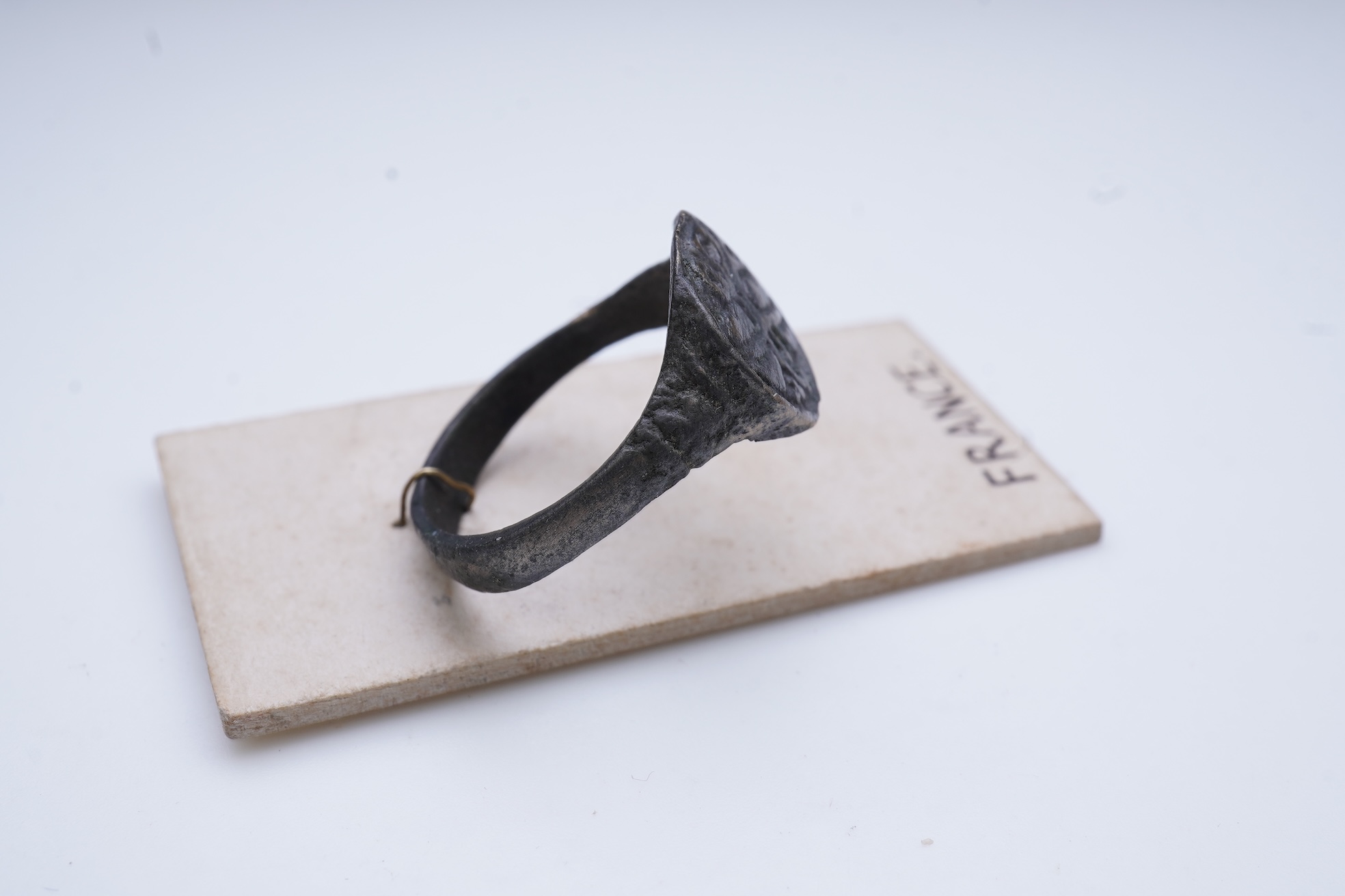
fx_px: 1681
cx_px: 672
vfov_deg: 29.9
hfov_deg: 43.6
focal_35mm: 45
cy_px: 448
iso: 200
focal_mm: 30
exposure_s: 1/20
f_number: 20
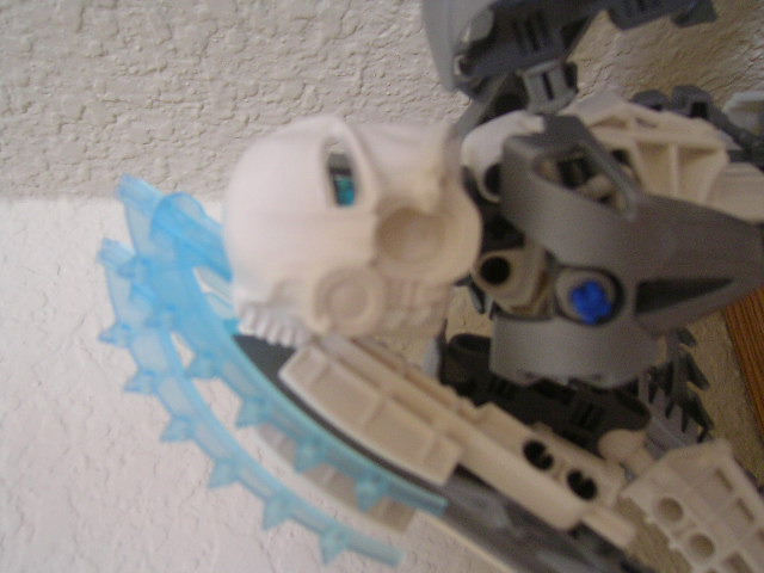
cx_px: 382
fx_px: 795
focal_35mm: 36
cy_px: 286
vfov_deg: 39.7
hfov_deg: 51.4
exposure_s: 1/14.9
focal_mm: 5.6
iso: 100
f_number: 2.8
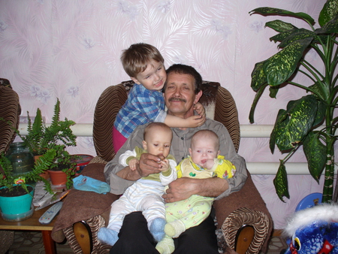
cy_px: 127
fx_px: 361
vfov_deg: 38.7
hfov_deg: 50.1
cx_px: 169
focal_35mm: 37
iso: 100
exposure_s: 1/60
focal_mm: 6.1
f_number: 2.8
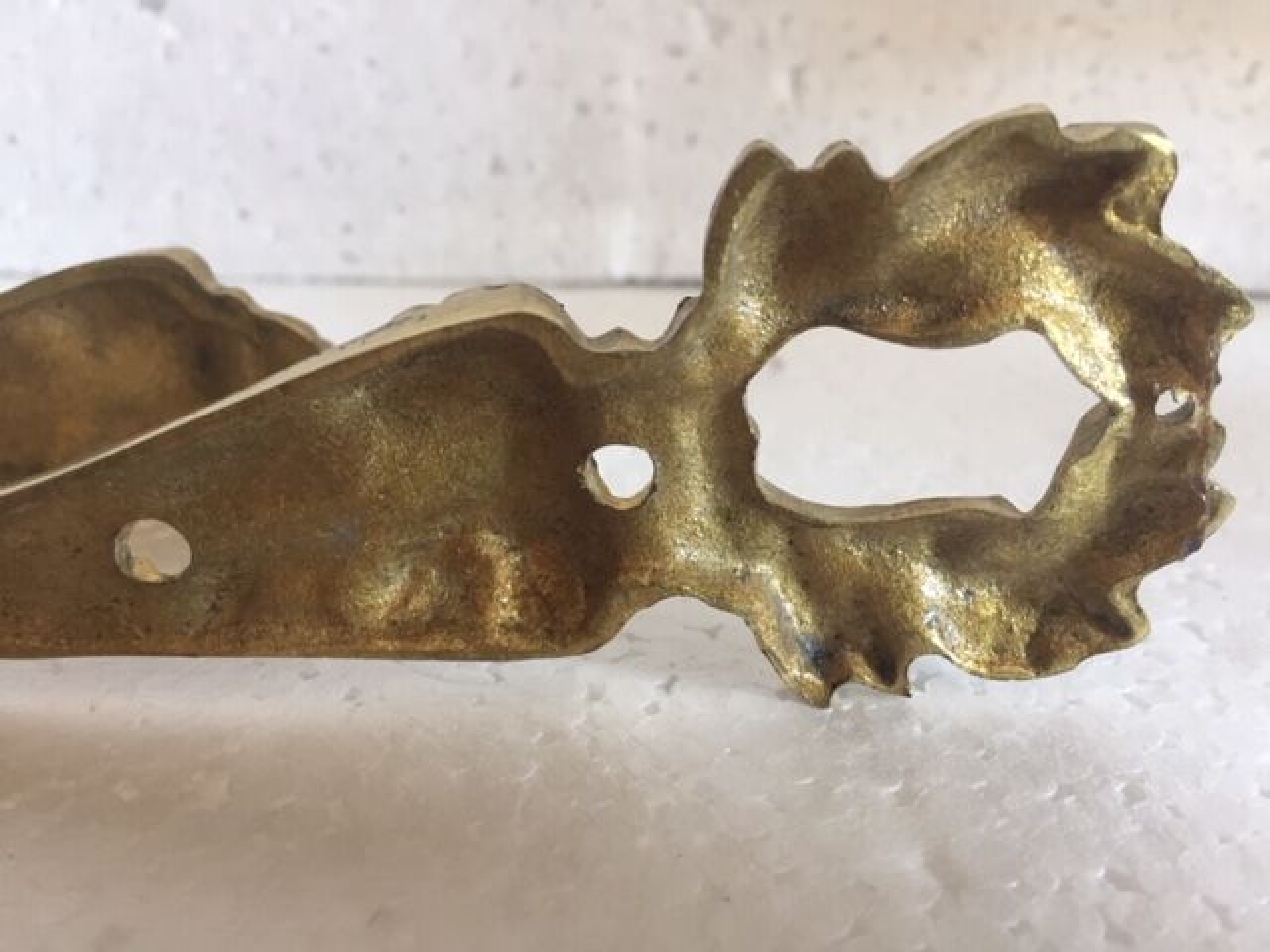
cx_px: 635
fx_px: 1064
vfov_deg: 48.2
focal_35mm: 29
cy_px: 476
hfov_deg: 61.7
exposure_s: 1/33
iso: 100
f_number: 2.2
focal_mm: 4.15
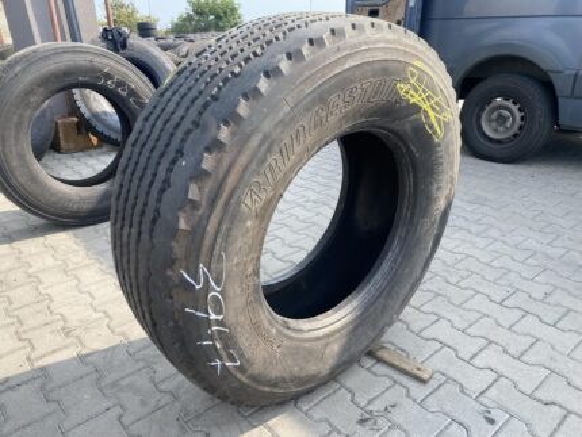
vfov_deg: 53.1
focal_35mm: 26
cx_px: 291
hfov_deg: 67.3
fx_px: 437
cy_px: 218
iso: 32
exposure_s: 1/565
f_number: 1.8
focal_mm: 4.25
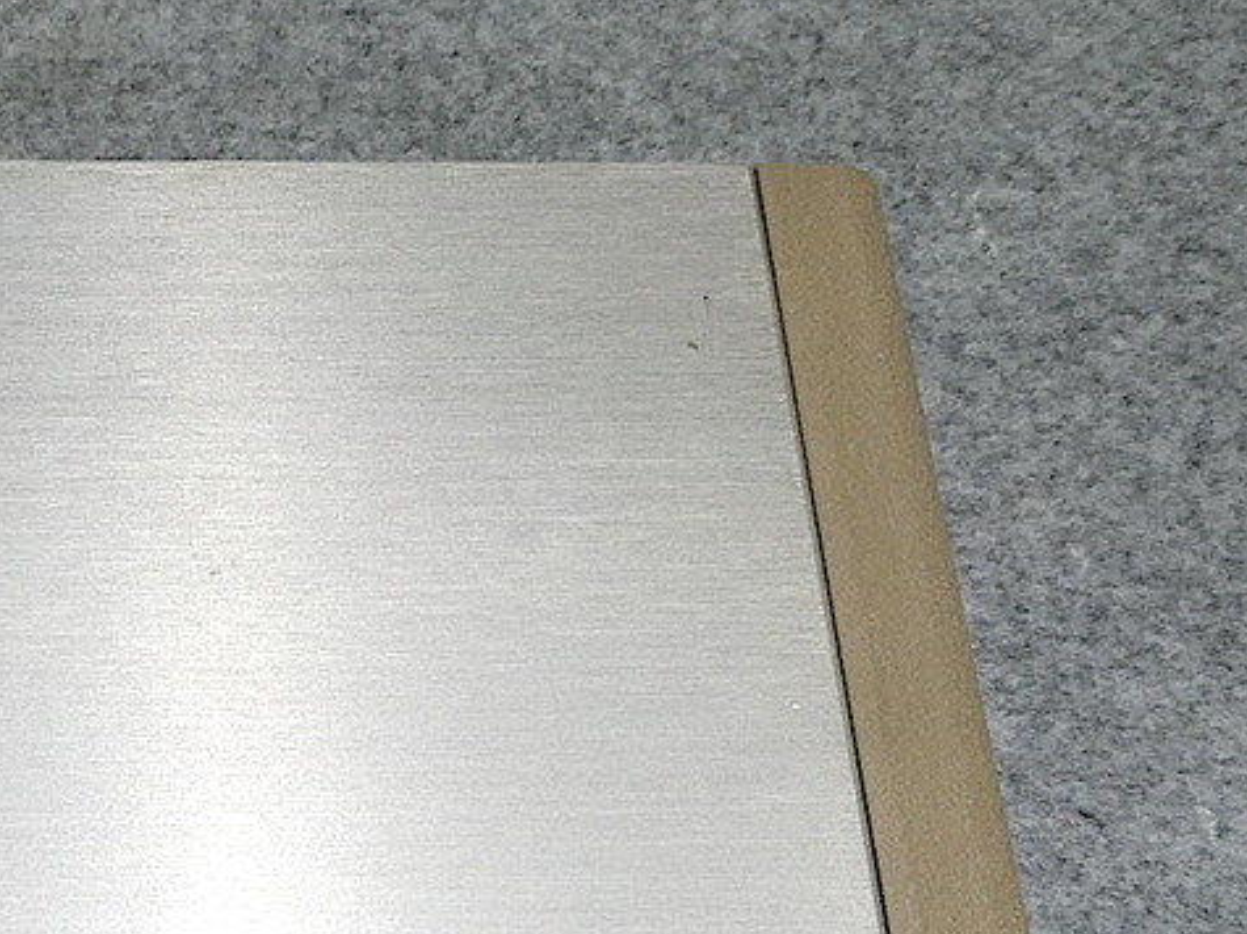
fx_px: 3421
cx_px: 39
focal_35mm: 95
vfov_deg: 15.4
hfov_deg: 20.1
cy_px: 808
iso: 500
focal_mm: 8.4
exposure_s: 1/80
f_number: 4
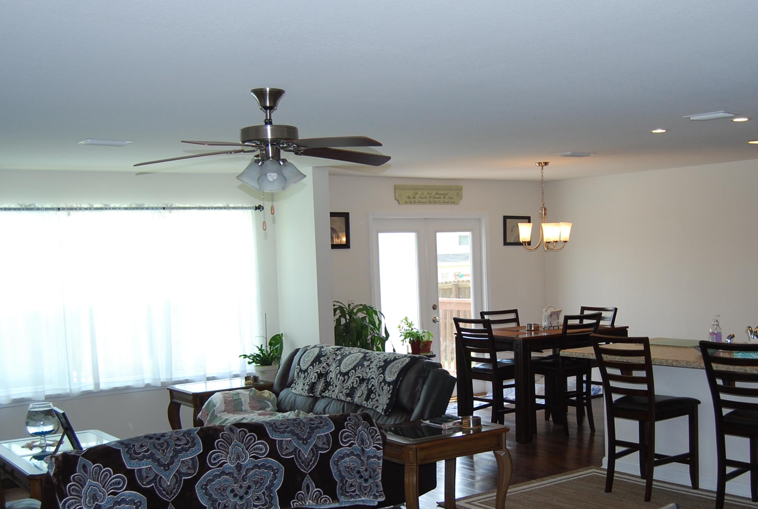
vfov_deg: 31.8
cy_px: 337
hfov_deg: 46.2
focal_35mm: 42
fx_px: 886
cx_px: 422
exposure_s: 1/100
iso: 200
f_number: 3.5
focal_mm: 18
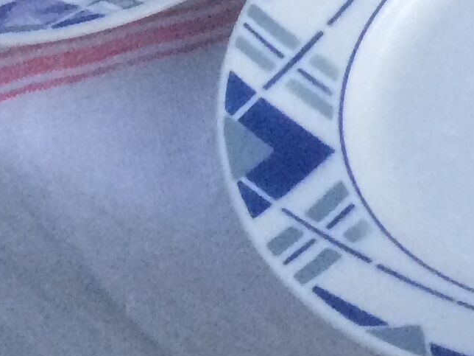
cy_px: -413
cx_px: 959
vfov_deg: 9.3
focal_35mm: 147
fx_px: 2013
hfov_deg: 11.9
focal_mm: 4.15
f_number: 2.2
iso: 160
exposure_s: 1/33
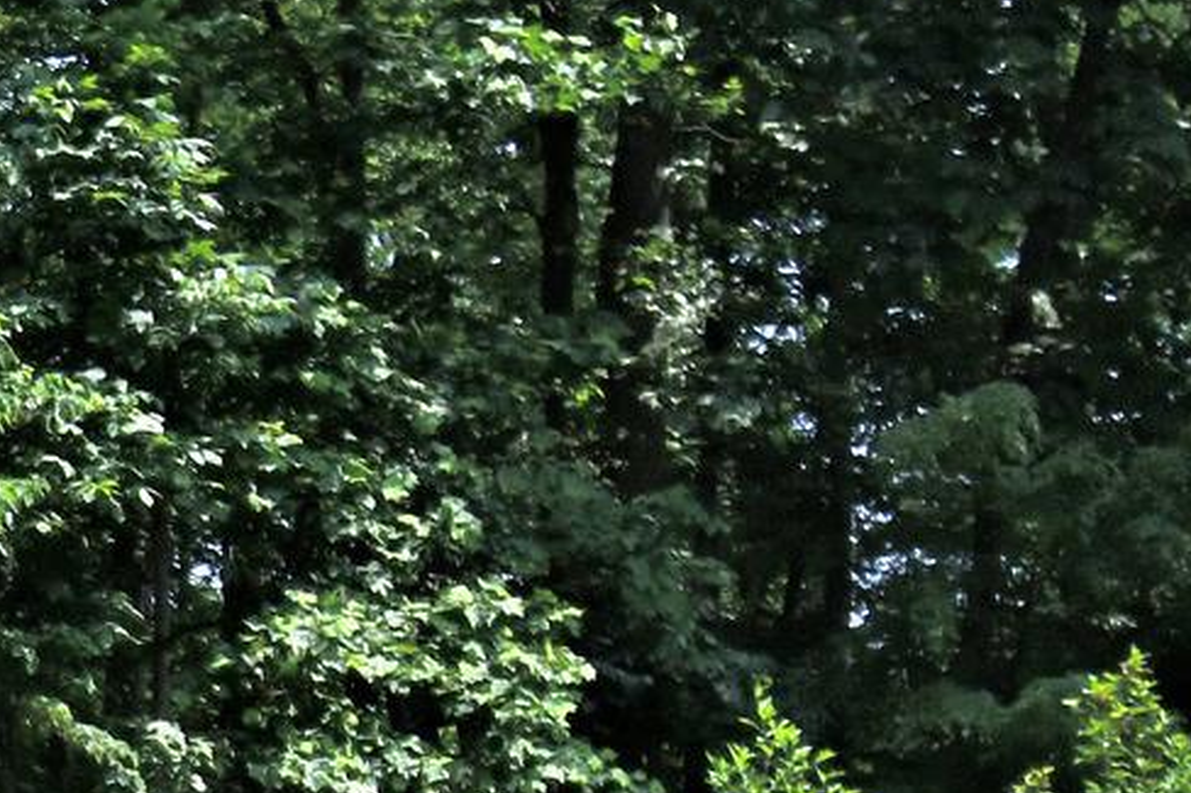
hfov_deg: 14.0
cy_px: 1241
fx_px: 4167
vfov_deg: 10.5
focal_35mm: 126
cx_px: -1108
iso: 800
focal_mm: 20
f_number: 5.6
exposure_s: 1/4000
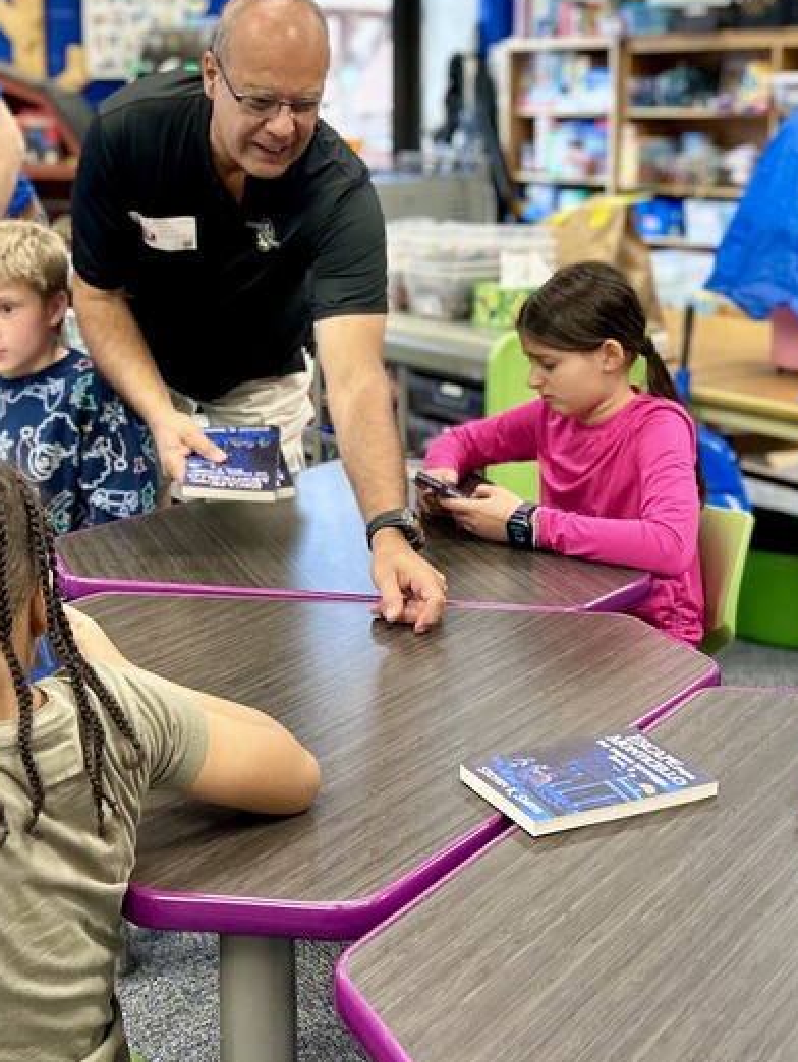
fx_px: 1566
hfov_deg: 28.5
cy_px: 328
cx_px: 334
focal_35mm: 51
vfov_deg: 37.0
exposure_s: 1/60
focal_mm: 5.7
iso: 100
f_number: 1.5
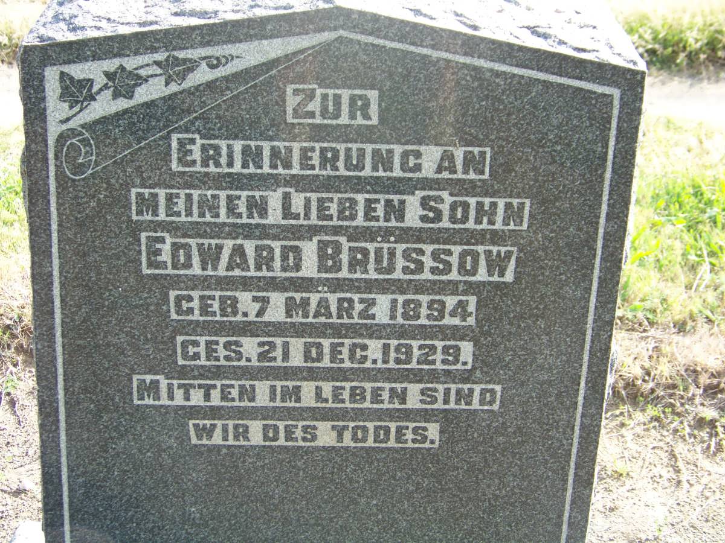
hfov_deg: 31.2
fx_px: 1299
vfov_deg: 23.7
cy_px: 272
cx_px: 362
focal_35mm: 62
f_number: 3.2
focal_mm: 10.5
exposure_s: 1/160
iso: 64
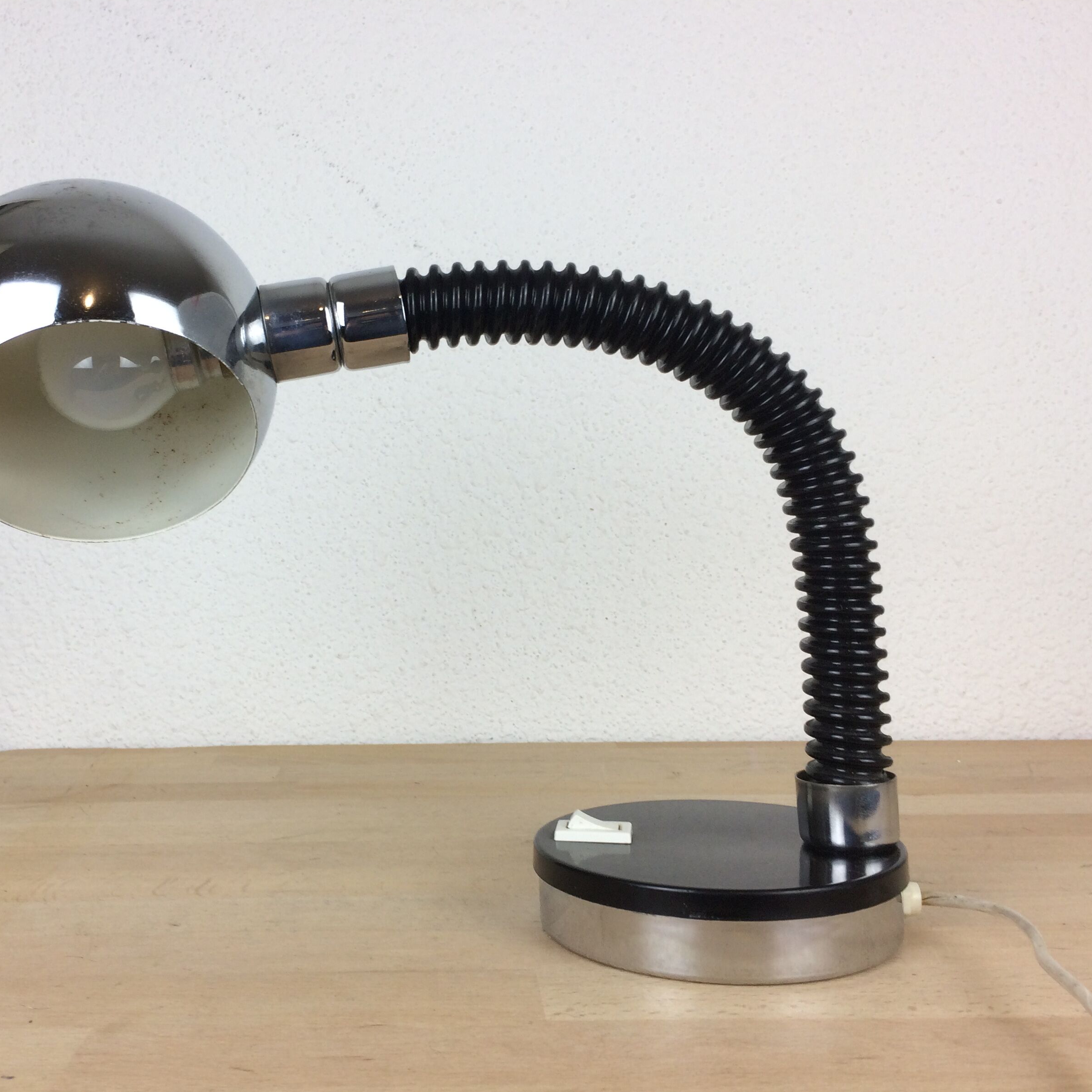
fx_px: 1249
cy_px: 546
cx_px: 444
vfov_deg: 47.2
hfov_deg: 47.0
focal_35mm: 35
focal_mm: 4.15
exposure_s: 1/100
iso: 50
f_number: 2.2
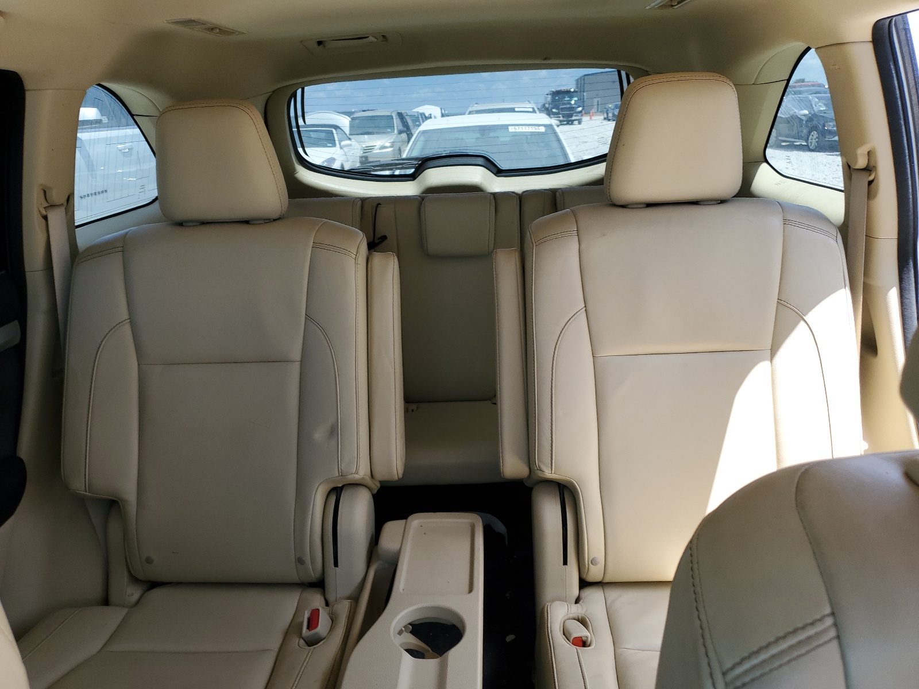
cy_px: 344
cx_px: 460
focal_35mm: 26
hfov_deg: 67.3
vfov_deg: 53.1
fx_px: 690
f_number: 1.5
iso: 50
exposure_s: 1/435
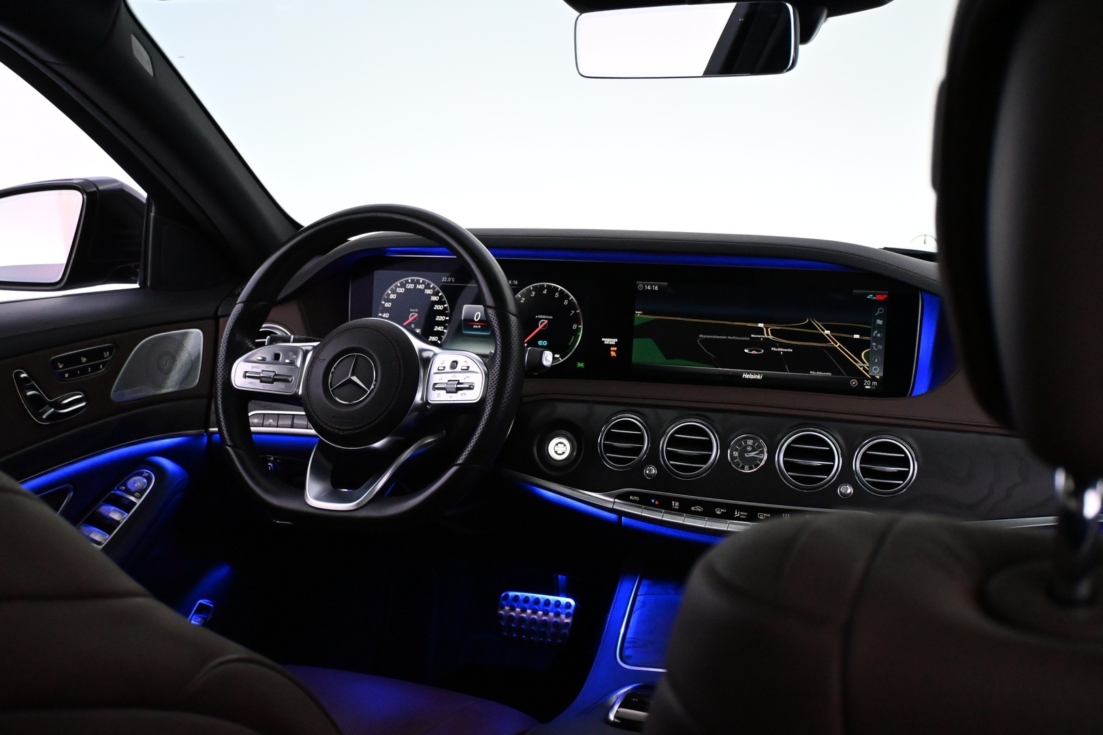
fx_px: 1287
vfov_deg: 31.9
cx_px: 552
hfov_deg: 46.4
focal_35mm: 42
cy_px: 368
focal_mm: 28
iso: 4500
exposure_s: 1/60
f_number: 4.5
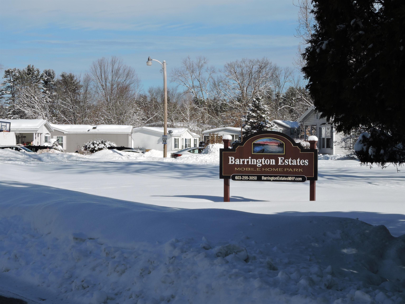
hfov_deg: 23.0
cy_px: 152
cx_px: 202
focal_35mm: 85
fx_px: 994
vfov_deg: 17.4
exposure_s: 1/1250
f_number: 4.5
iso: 100
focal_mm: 15.2
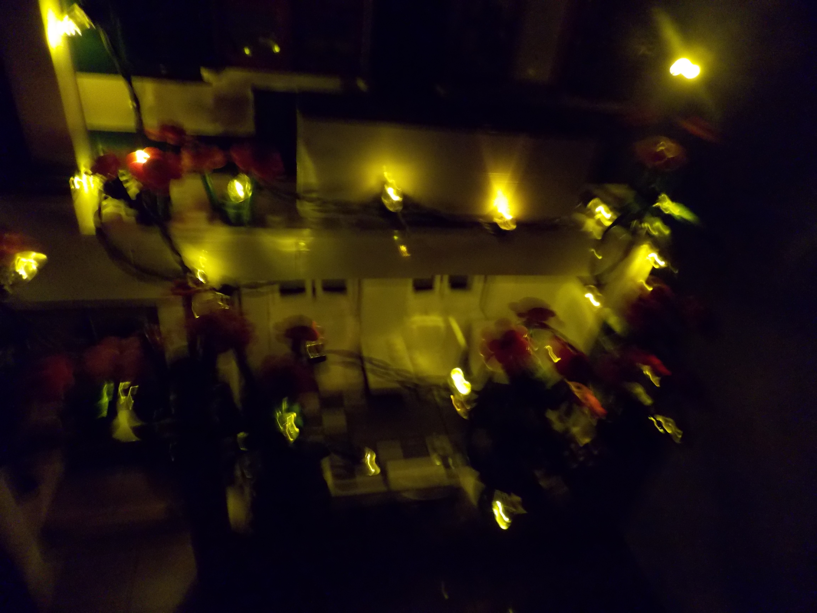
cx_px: 408
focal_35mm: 23
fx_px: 543
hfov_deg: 73.9
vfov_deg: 58.9
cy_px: 306
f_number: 3.1
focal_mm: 4
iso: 400
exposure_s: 1/2
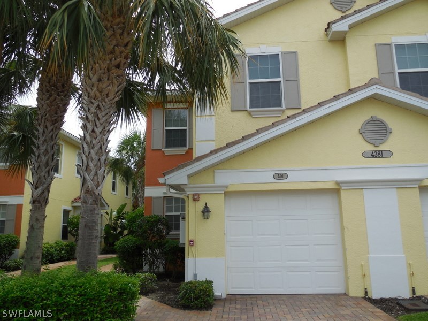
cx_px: 214
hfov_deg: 60.0
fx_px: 371
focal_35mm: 30
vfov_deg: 46.8
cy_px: 160
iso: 125
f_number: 3.2
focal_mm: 5.3
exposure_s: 1/1250
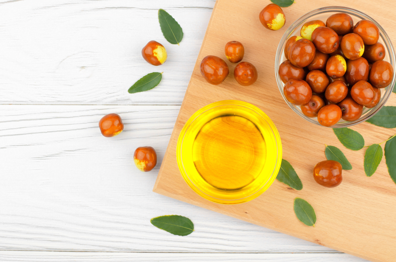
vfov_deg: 18.1
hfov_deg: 27.0
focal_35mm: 75
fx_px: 823
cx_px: 198
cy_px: 131
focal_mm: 50
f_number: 10
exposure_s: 1/10
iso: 100
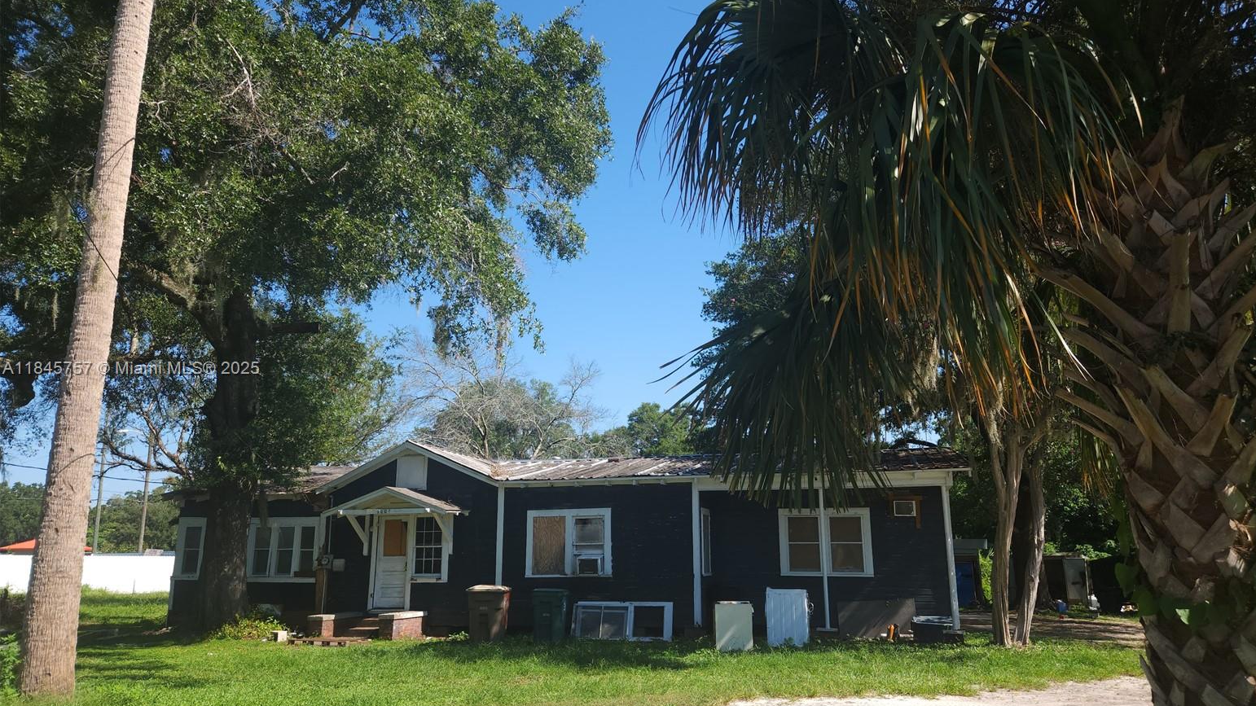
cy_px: 370
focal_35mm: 26
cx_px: 651
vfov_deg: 44.4
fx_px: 866
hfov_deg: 71.9
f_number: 1.8
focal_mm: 5.4
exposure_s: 1/1248
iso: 40
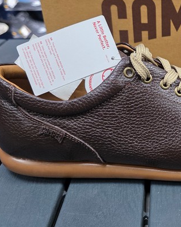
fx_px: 301
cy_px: 83
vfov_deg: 40.8
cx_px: 175
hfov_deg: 31.3
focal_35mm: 45
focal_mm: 6.3
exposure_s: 1/100
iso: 250
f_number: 1.7
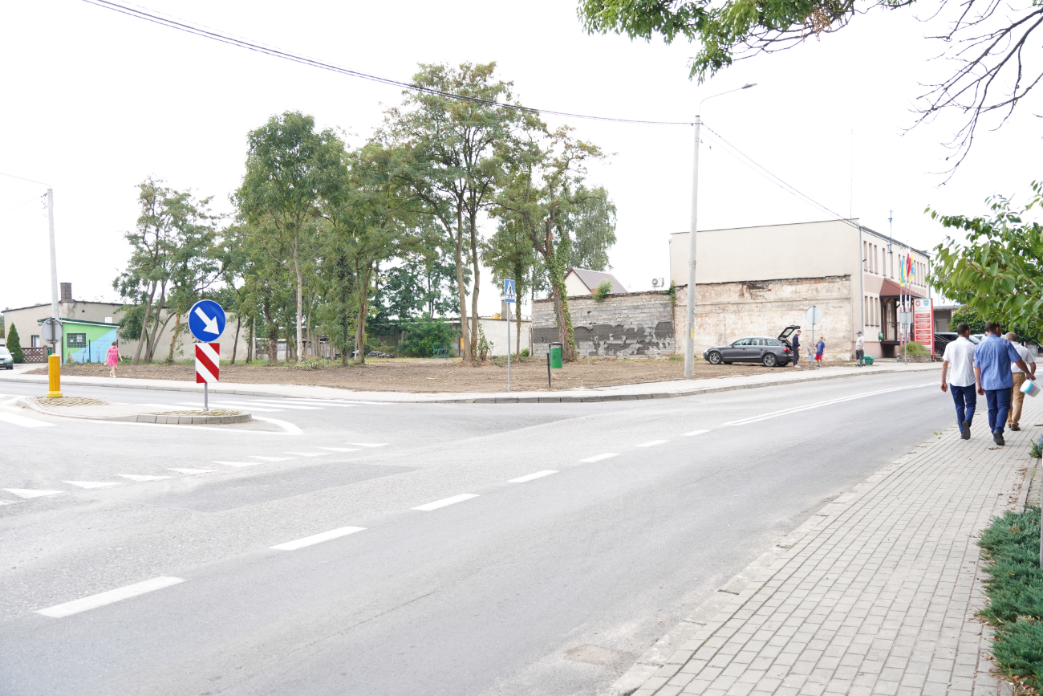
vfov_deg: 38.9
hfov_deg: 55.8
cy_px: 348
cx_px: 522
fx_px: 985
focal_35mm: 34
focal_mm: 34
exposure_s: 1/160
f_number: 4
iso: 250
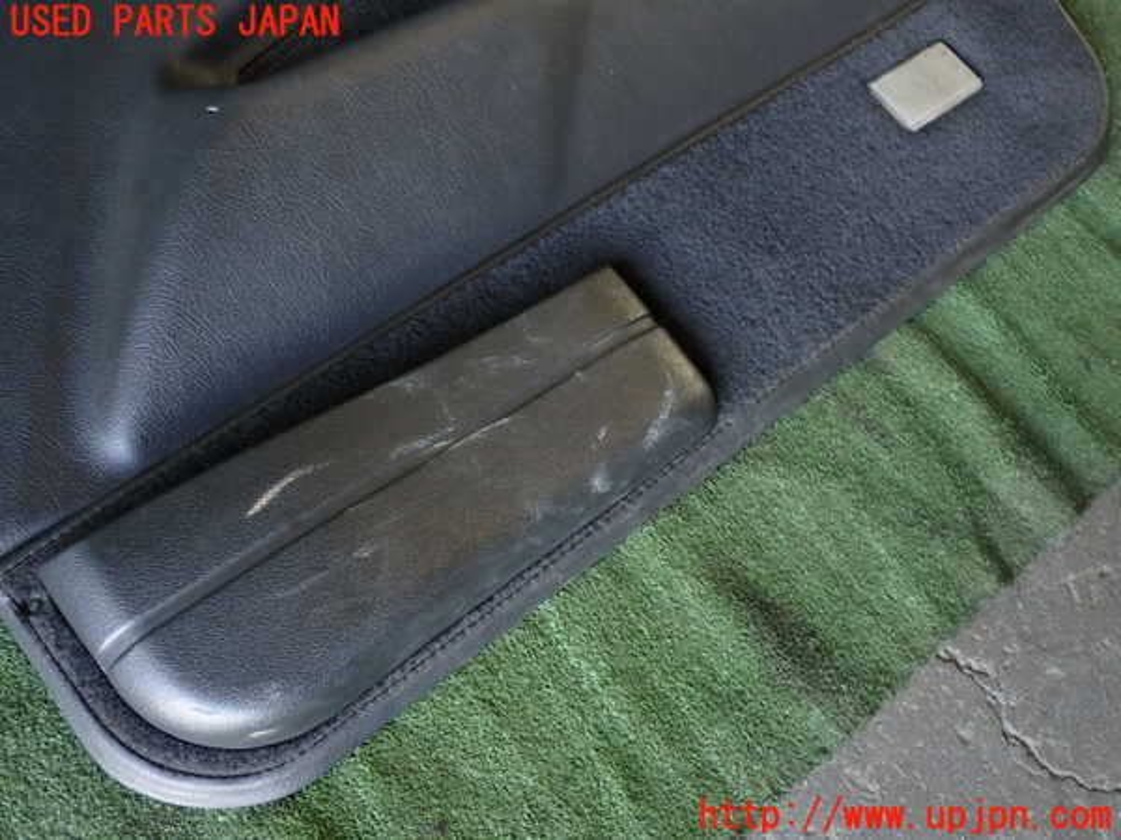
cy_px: 420
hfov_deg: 60.0
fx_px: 972
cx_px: 560
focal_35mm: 30
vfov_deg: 46.8
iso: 200
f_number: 2.3
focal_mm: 5.4
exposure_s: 1/50
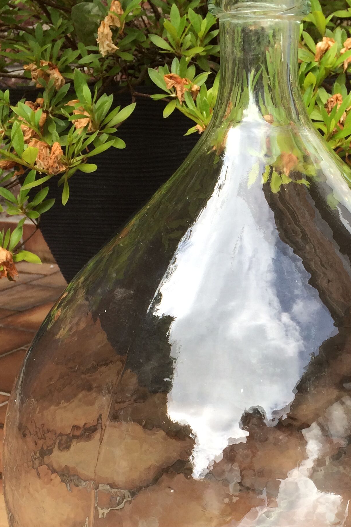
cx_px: 282
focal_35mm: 54
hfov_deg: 24.6
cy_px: 391
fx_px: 790
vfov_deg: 36.1
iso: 32
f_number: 2.2
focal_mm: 4.15
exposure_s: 1/273
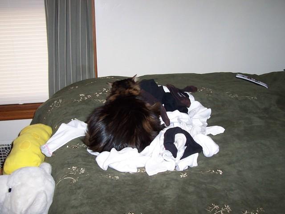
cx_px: 142
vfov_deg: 38.7
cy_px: 107
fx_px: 305
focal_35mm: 37
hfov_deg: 50.1
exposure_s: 1/60
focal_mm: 5.6
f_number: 2.8
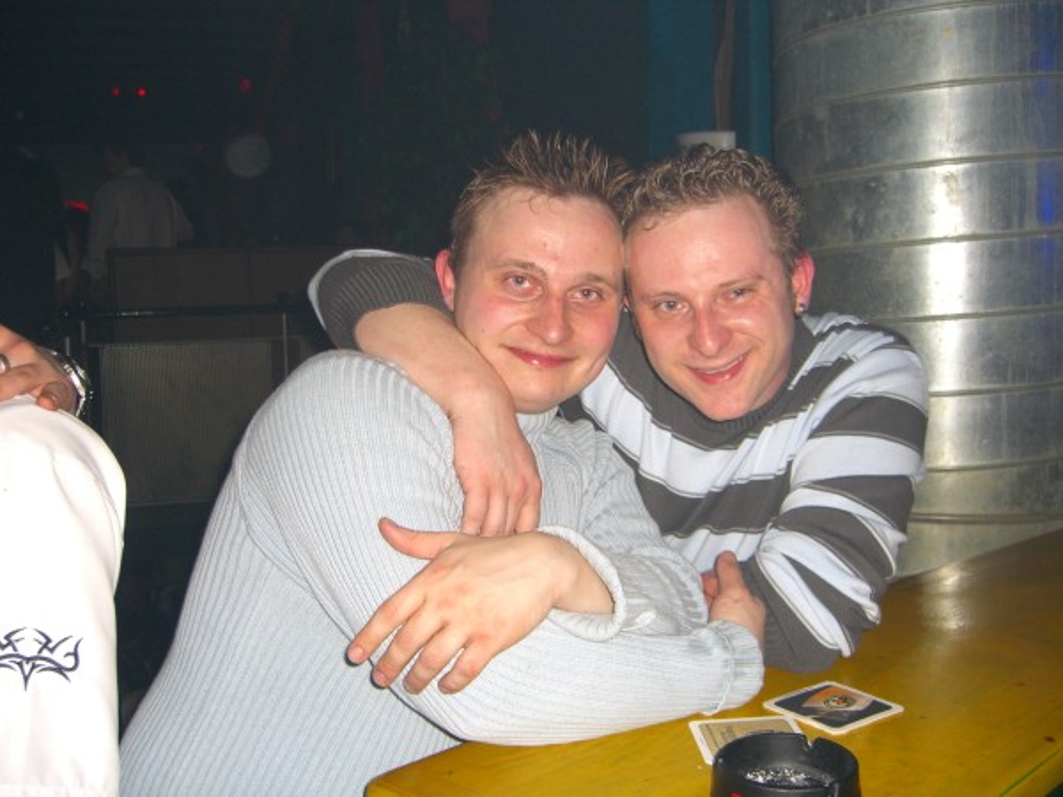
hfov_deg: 49.0
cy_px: 398
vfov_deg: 37.7
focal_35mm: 38
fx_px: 1167
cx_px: 532
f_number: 2.8
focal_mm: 7.9
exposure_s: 1/60
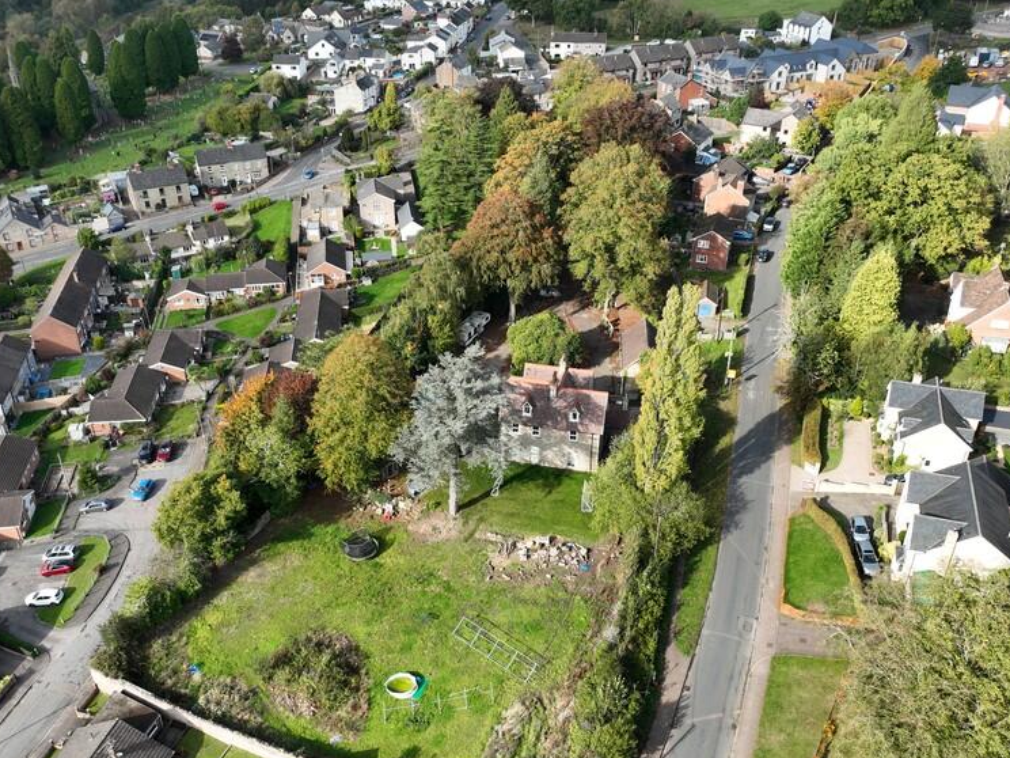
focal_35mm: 33
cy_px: 445
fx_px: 963
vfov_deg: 42.8
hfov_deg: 55.3
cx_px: 487
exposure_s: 1/800
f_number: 2.8
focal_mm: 12.29
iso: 100
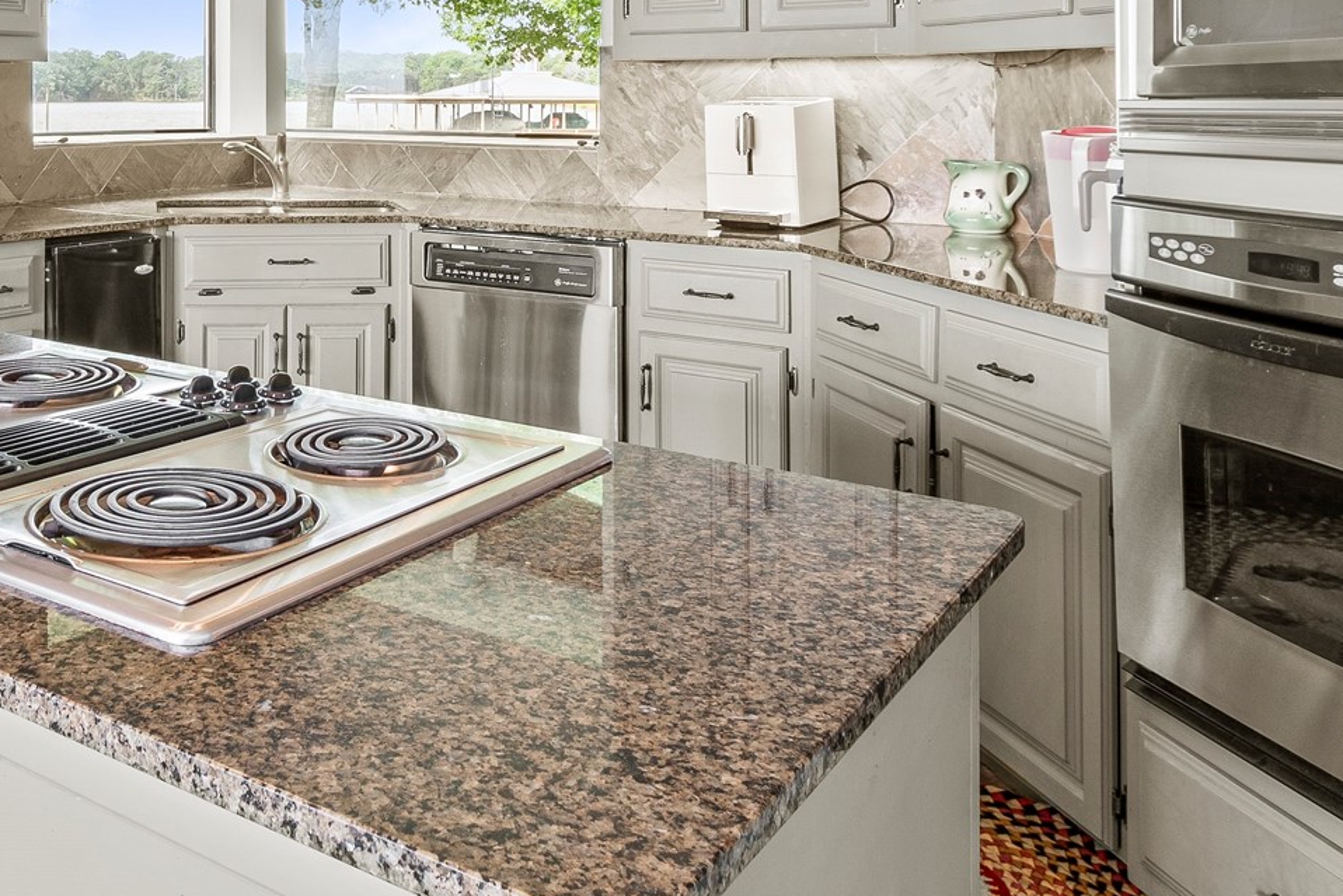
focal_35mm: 34
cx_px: 307
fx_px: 1268
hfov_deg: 52.8
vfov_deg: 34.8
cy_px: -31
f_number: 9
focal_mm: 10
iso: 100
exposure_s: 1/3
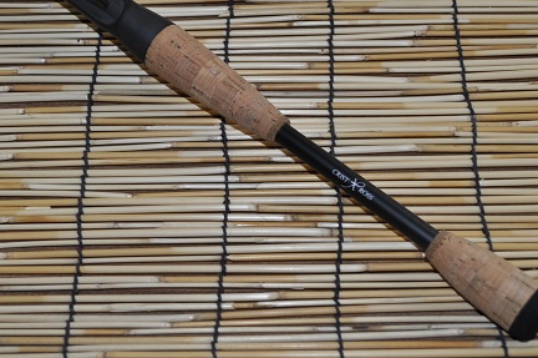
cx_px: 237
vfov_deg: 17.9
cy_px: 135
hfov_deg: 26.7
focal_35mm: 76
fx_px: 1134
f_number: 5.6
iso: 200
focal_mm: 34
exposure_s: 1/30
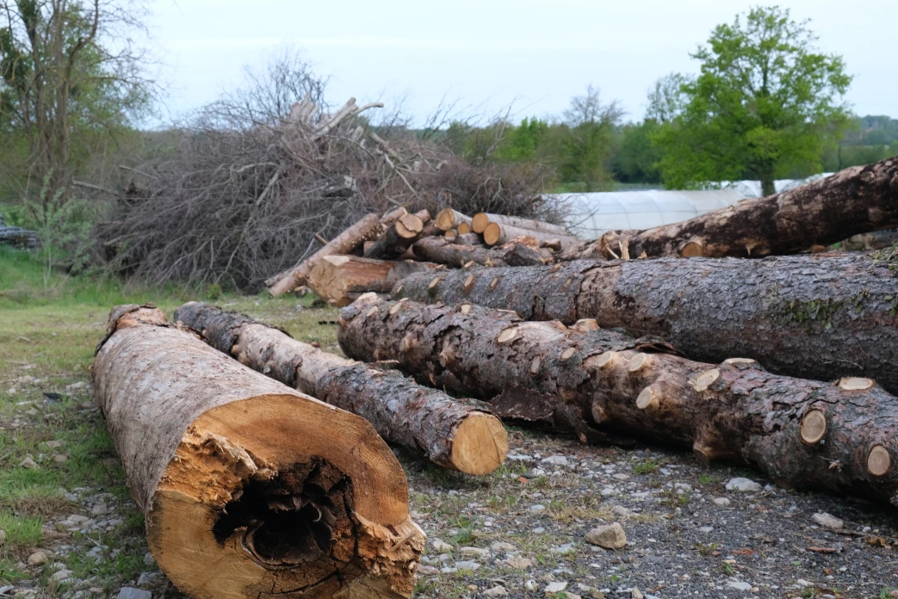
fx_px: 1148
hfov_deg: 42.7
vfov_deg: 29.2
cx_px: 397
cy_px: 340
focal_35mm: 46
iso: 200
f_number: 5.6
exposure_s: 1/125
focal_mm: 26.5
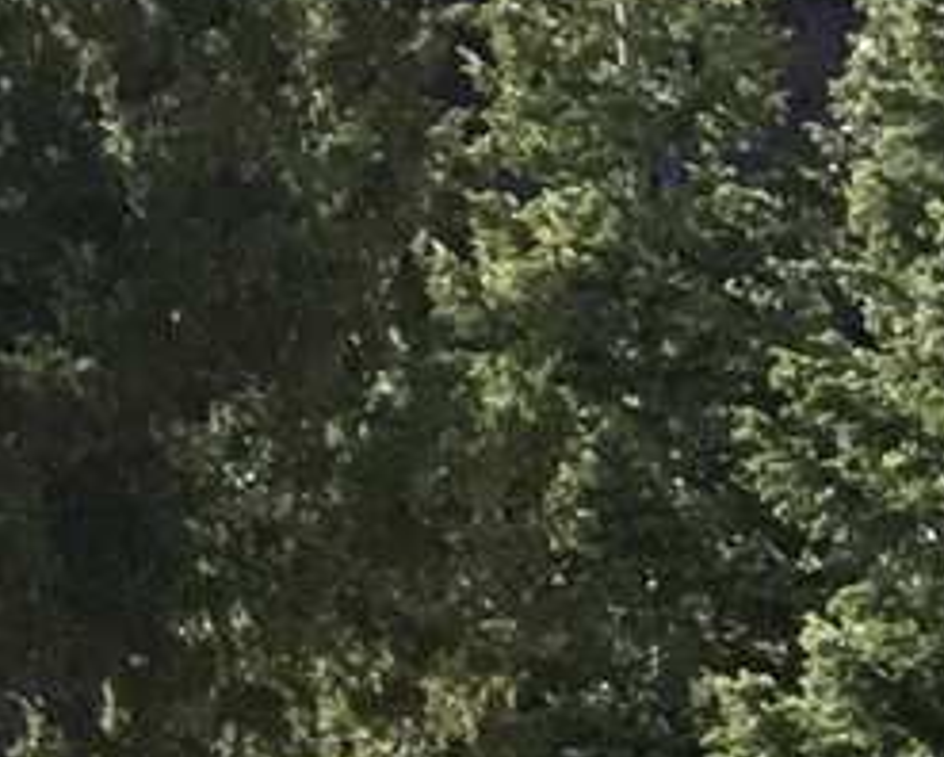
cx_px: 1984
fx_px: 7018
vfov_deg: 5.9
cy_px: 1778
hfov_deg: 7.4
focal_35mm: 251
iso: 25
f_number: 2.4
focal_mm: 3.3
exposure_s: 1/388
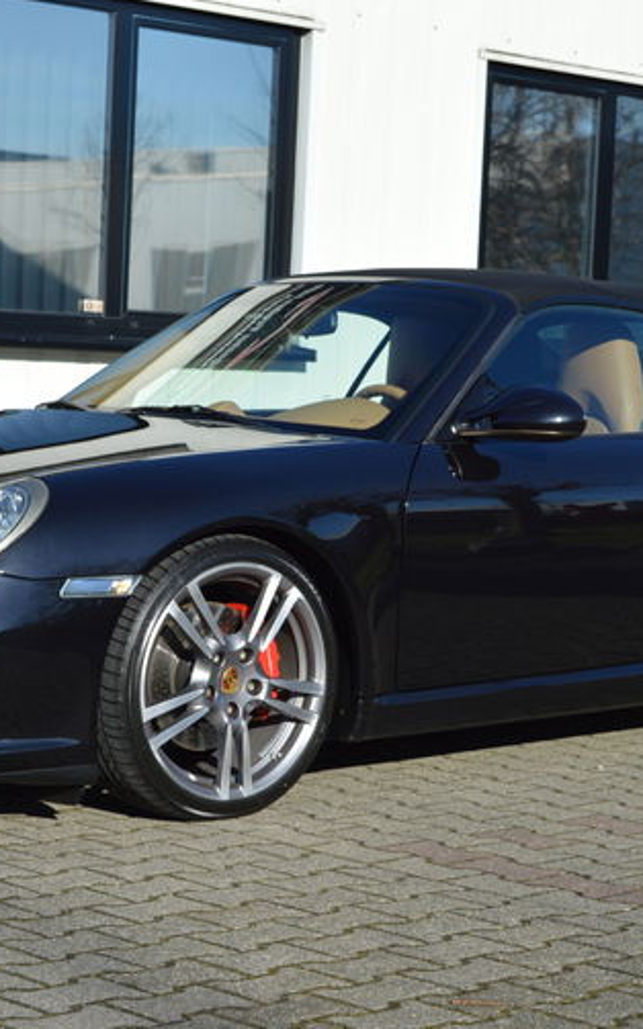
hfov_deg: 15.5
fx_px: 2357
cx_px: 268
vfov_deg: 24.6
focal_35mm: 84
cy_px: 520
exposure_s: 1/250
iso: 100
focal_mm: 36
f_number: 8
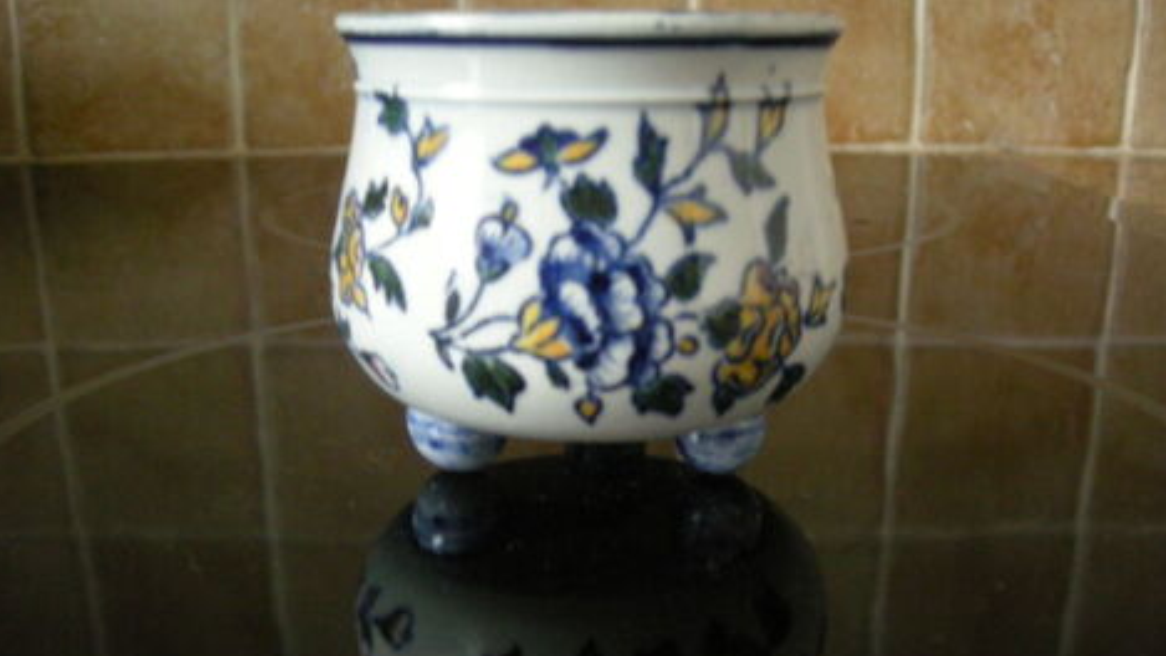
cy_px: 365
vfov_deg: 30.4
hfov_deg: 51.6
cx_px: 577
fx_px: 1206
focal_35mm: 39
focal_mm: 5.7
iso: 400
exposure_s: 1/41.6
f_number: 2.8
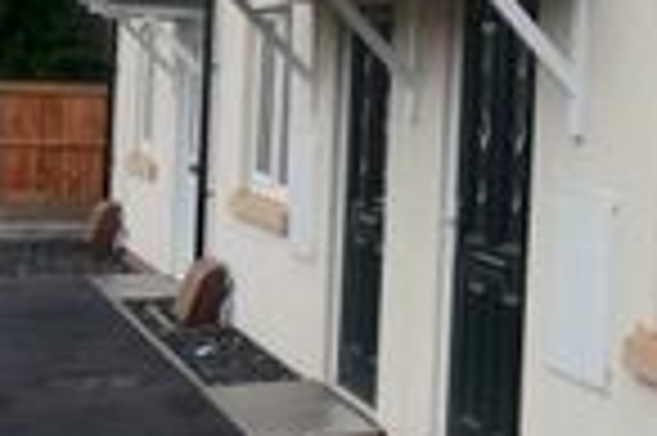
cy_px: 70
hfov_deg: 27.0
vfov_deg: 18.7
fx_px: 1313
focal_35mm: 72
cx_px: 603
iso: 400
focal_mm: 10
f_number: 4.5
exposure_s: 1/80
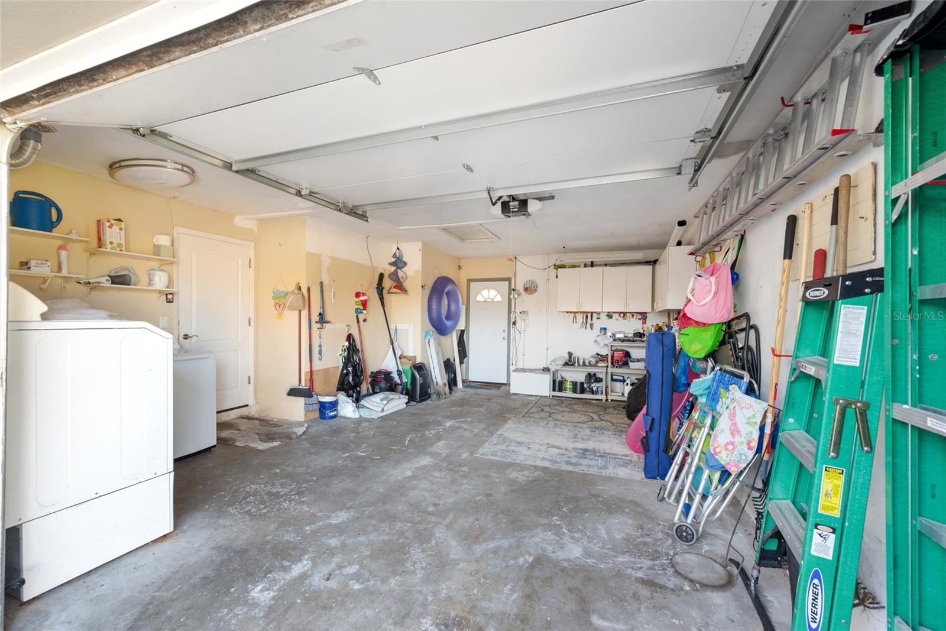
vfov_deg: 81.2
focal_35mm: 14
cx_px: 473
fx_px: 368
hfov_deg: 104.2
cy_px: 316
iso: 250
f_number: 6.3
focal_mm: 14
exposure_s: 1/3
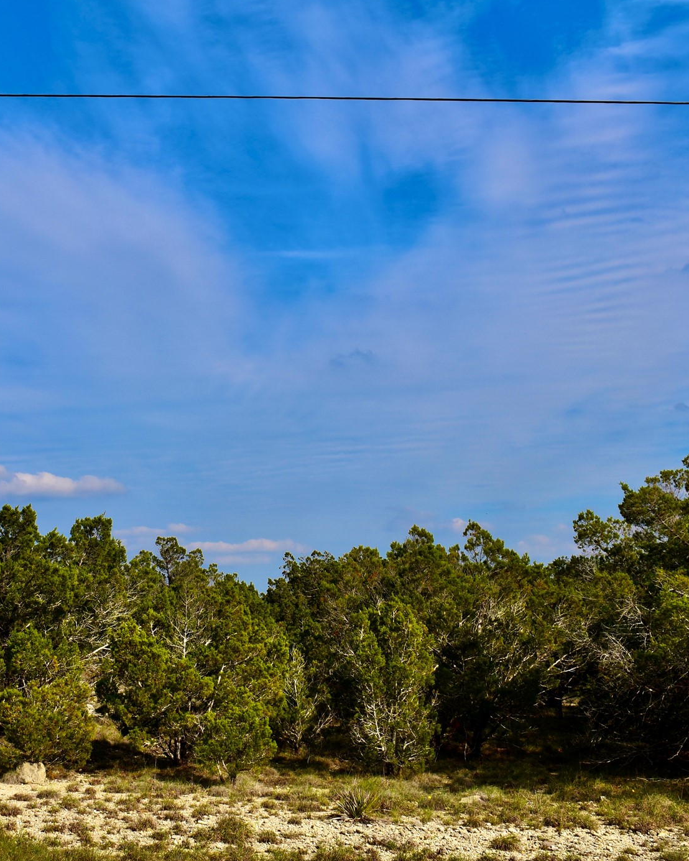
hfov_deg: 28.2
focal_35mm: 53
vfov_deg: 35.4
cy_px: 432
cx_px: 170
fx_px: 1351
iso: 100
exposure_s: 1/320
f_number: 9
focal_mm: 24
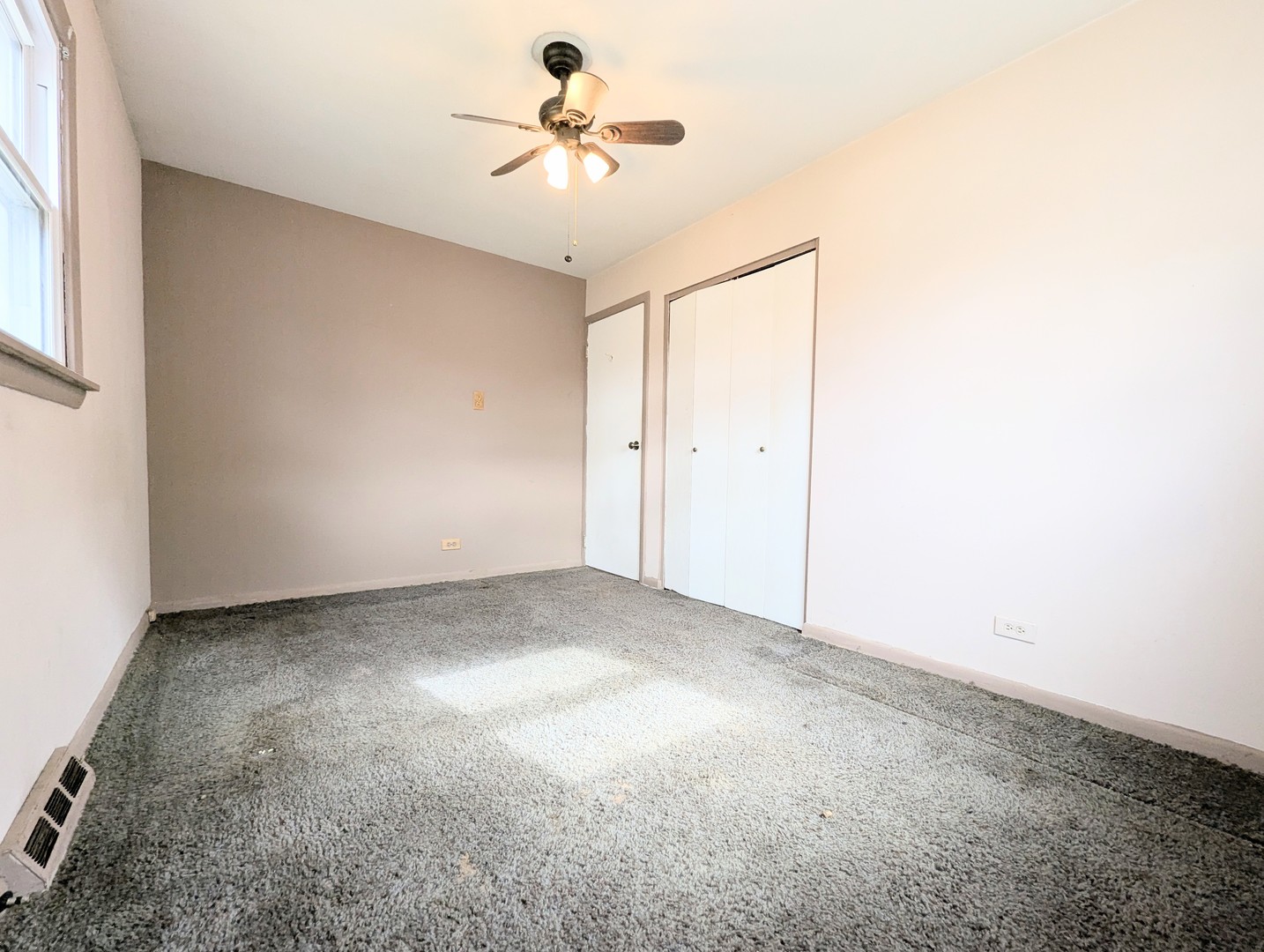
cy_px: 476
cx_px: 632
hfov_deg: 106.1
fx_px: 475
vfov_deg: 90.1
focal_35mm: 13
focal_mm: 1.95
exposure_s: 1/40
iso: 81
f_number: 2.2
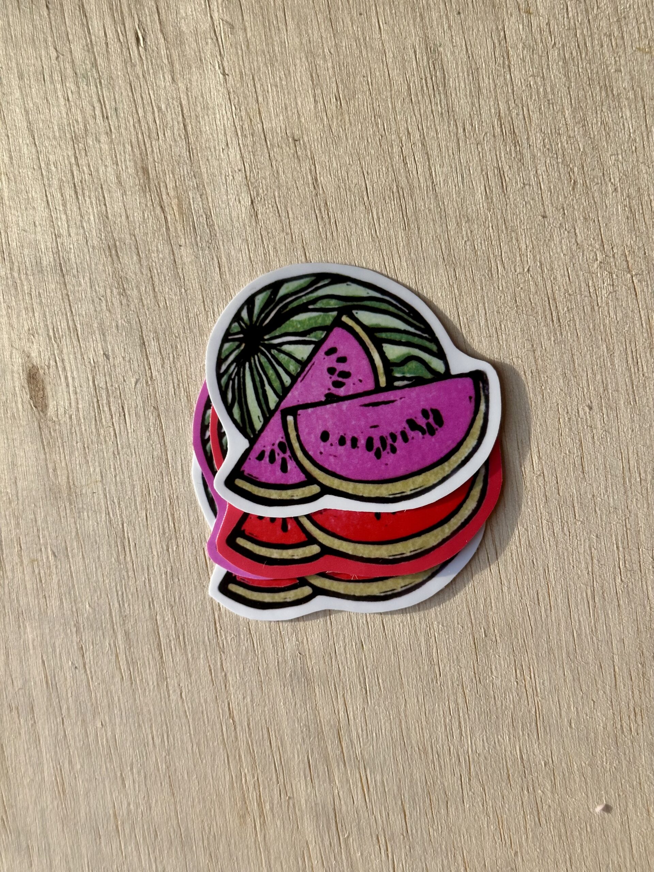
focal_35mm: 48
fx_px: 1209
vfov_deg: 39.7
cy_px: 436
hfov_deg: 30.3
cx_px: 327
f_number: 1.78
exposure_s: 1/887
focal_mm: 6.86
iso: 64
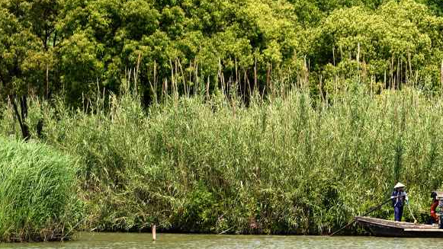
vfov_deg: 5.4
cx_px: 449
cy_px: 94
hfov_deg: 9.6
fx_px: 2620
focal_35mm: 223
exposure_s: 1/160
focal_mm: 103
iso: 100
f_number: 8
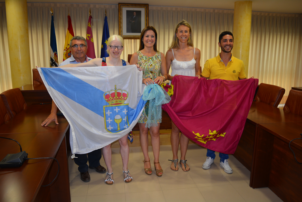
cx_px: 151
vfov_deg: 43.7
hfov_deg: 61.9
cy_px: 101
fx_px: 252
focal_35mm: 30
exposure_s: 1/60
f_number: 3.5
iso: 400
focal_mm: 20
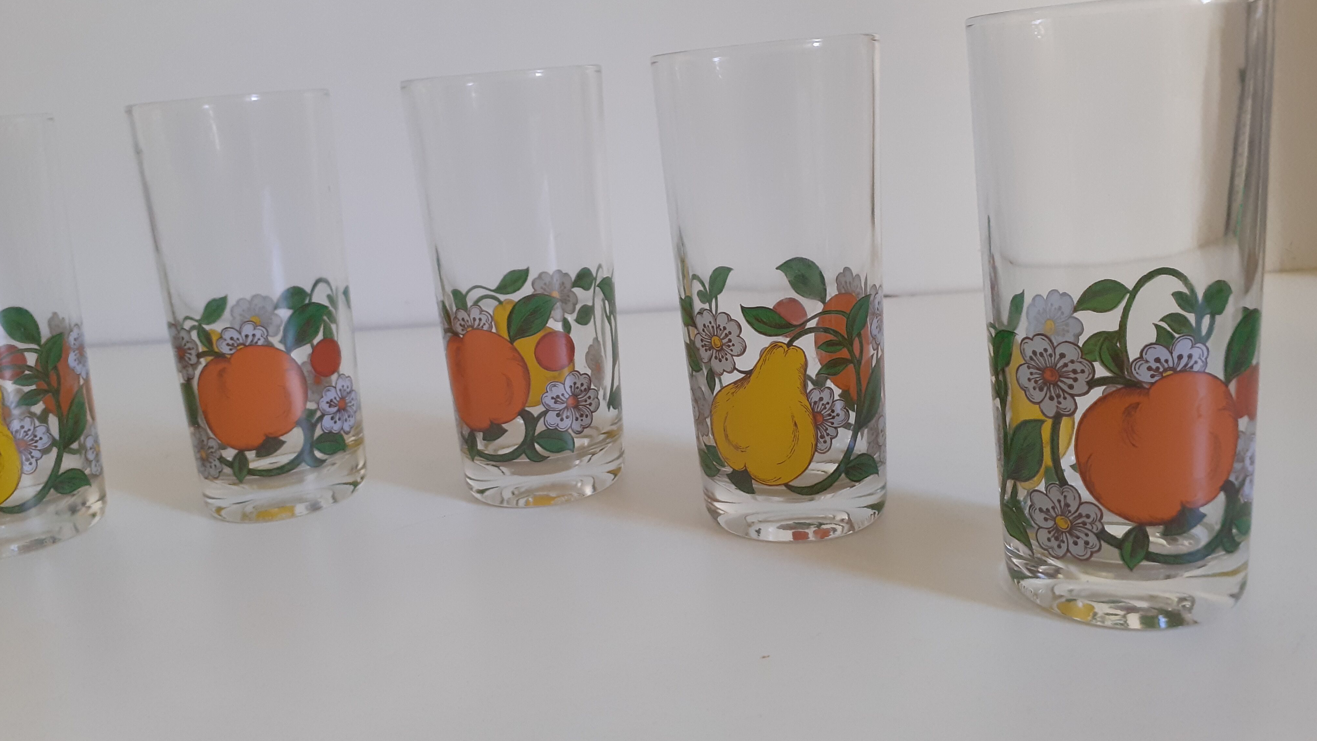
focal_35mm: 30
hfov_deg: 64.3
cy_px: 267
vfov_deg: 38.6
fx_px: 1048
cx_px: 648
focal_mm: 3.6
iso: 160
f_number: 1.9
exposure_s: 1/50
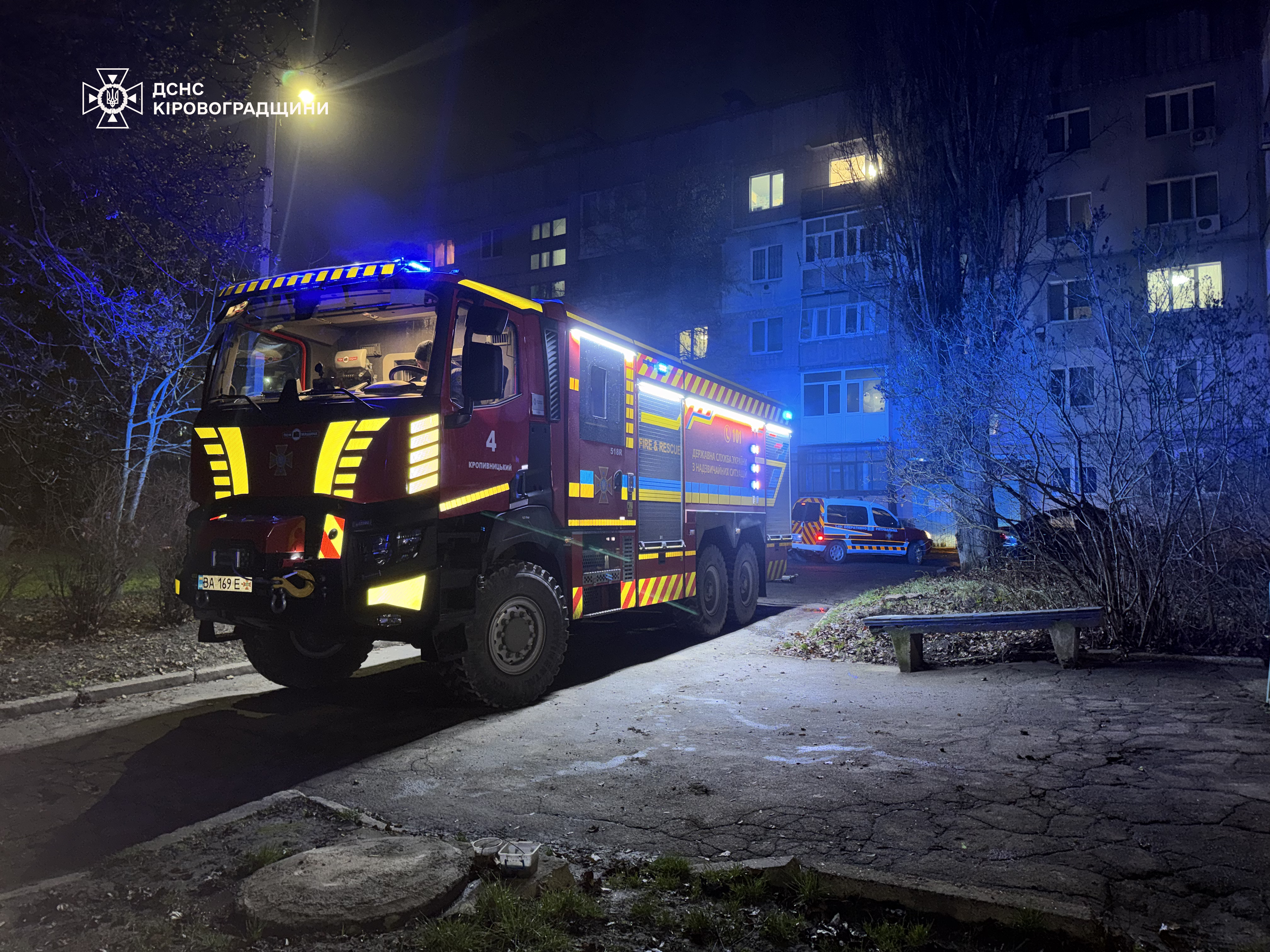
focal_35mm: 24
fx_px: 881
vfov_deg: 56.8
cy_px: 476
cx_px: 635
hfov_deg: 71.6
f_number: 1.78
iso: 64
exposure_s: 1/4
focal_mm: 6.76
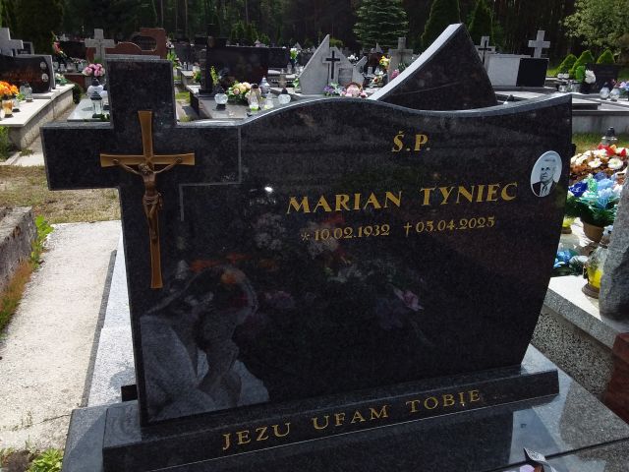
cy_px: 236
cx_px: 314
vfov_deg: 49.7
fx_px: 509
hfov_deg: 63.4
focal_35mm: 28
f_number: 1.9
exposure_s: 1/1734
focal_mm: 2.91
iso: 40
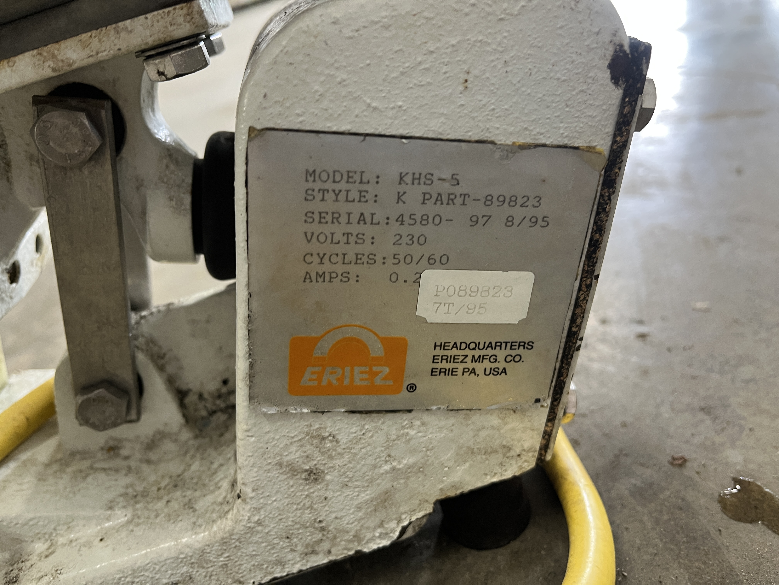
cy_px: 292
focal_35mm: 26
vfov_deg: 53.1
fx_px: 585
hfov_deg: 67.3
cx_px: 390
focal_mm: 5.1
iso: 160
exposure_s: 1/60
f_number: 1.6
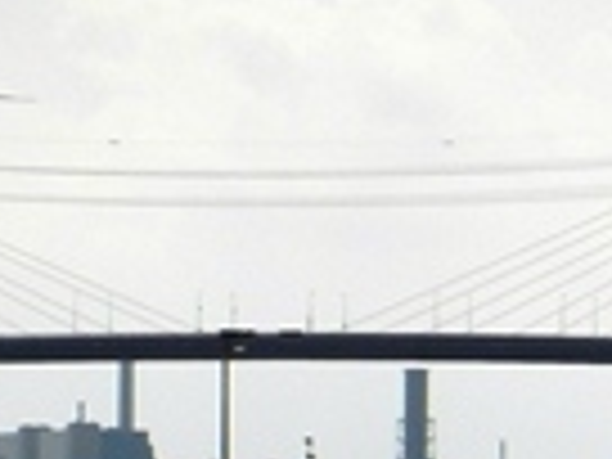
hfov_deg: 2.9
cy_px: -4
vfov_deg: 2.2
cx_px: 144
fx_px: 12005
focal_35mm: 679
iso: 160
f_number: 5.2
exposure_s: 1/1600
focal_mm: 25.9
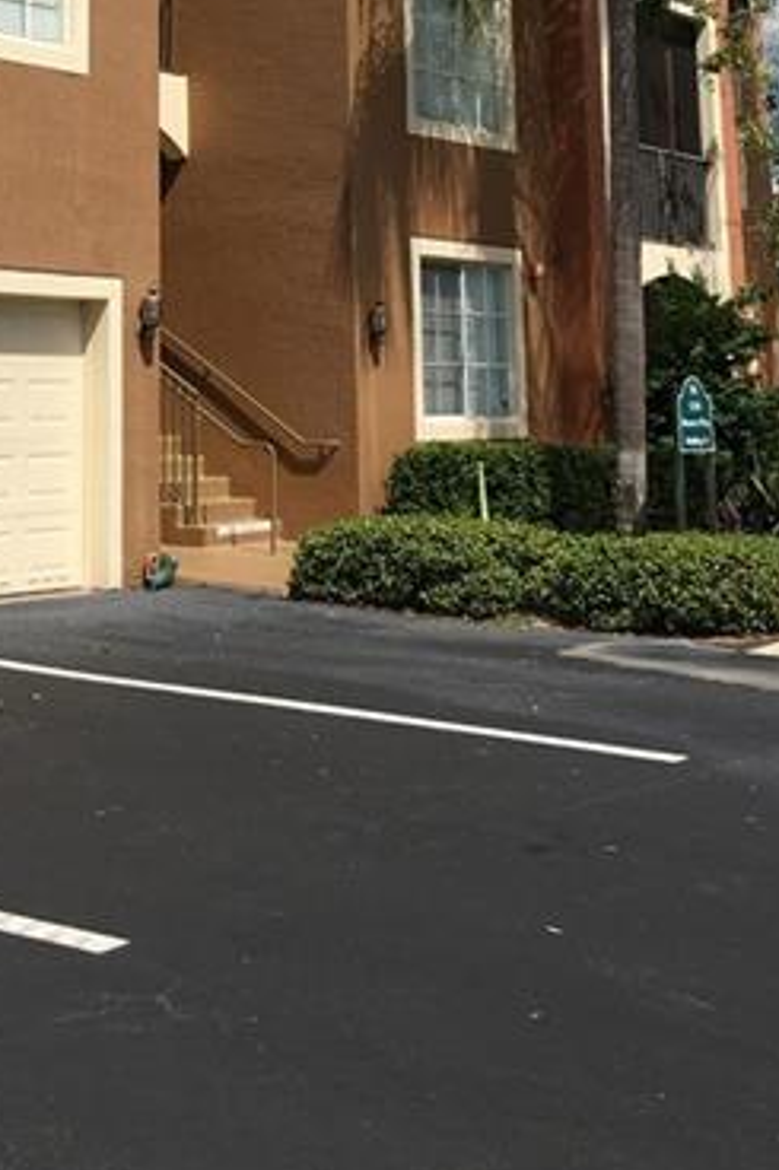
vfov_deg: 29.7
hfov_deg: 21.2
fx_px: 2047
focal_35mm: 63
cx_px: 130
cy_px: -3
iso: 25
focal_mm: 4.15
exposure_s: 1/3344
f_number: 2.2
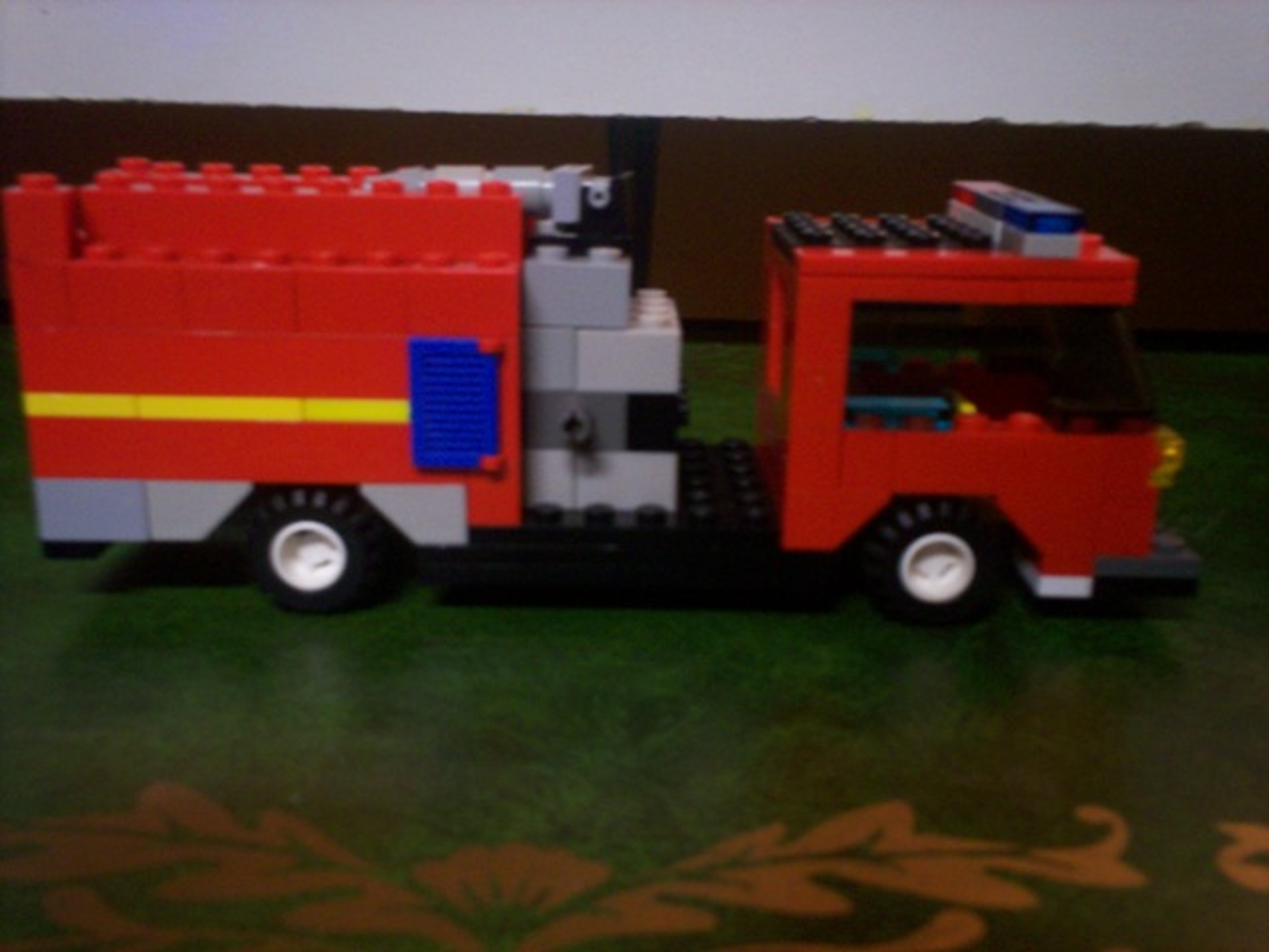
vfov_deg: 39.7
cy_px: 476
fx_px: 1320
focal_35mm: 36
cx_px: 634
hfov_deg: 51.4
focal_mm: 6
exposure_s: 1/8
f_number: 4.5
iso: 200
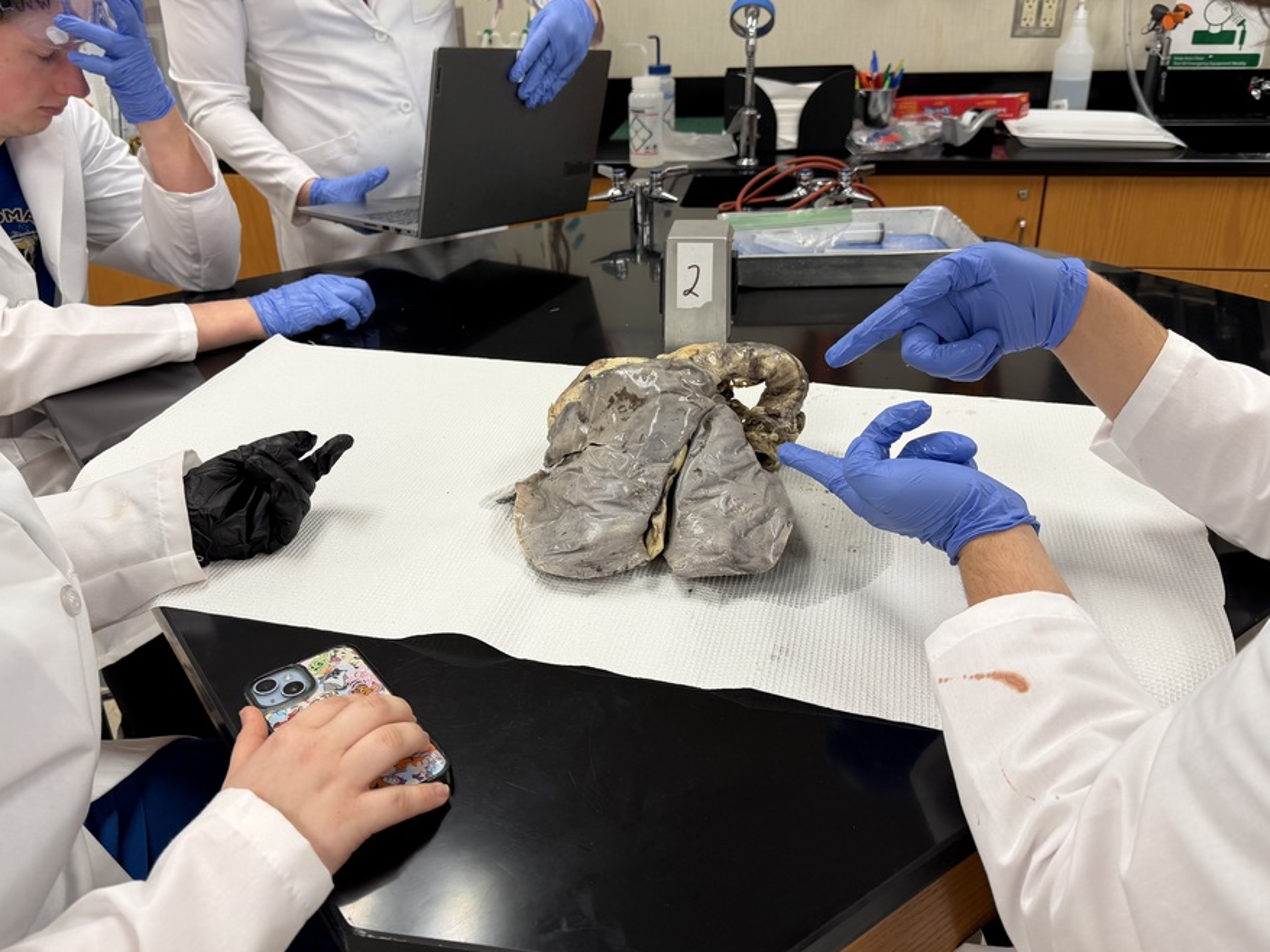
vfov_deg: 49.6
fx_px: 1027
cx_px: 608
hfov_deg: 63.4
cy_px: 417
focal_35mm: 28
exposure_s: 1/120
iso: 125
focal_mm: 6.76
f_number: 1.78
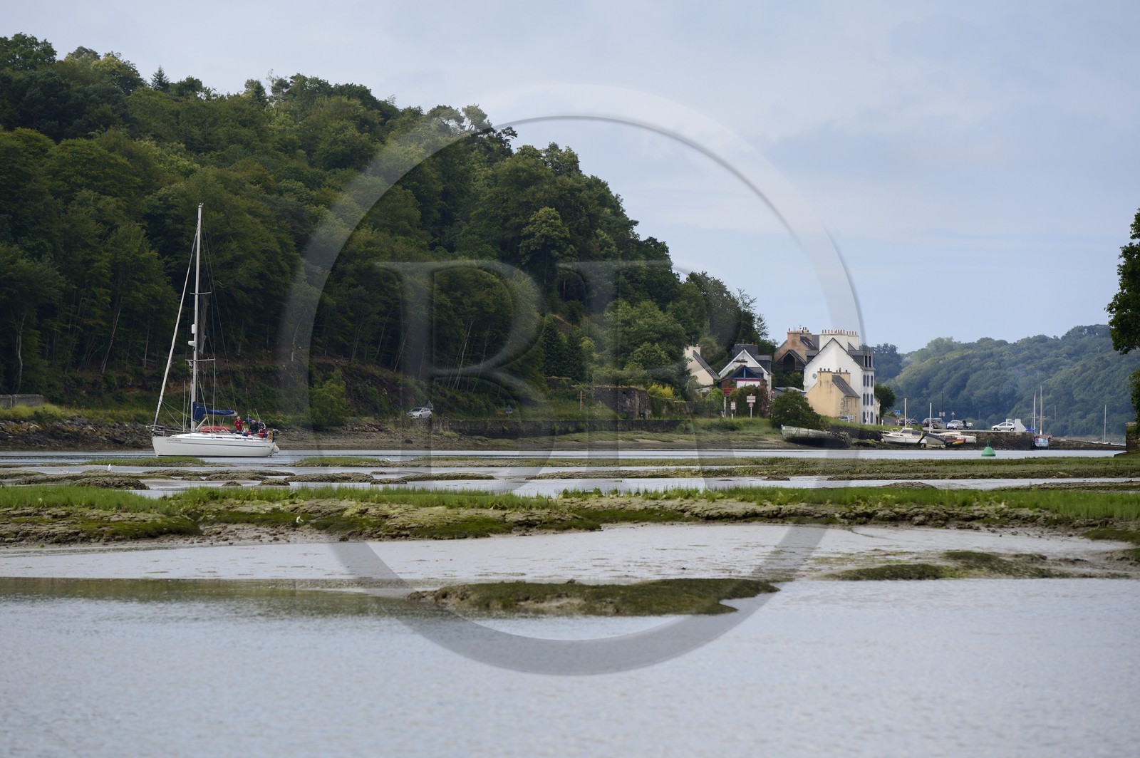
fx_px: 5221
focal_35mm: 165
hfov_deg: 12.5
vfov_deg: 8.3
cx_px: 570
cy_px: 379
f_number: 5.6
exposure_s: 1/1250
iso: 400
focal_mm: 165
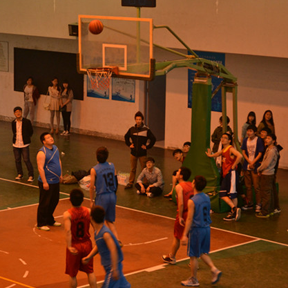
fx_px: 1108
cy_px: 130
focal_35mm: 118
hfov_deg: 14.8
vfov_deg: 14.8
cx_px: 106
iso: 800
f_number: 5.6
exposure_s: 1/40
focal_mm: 55
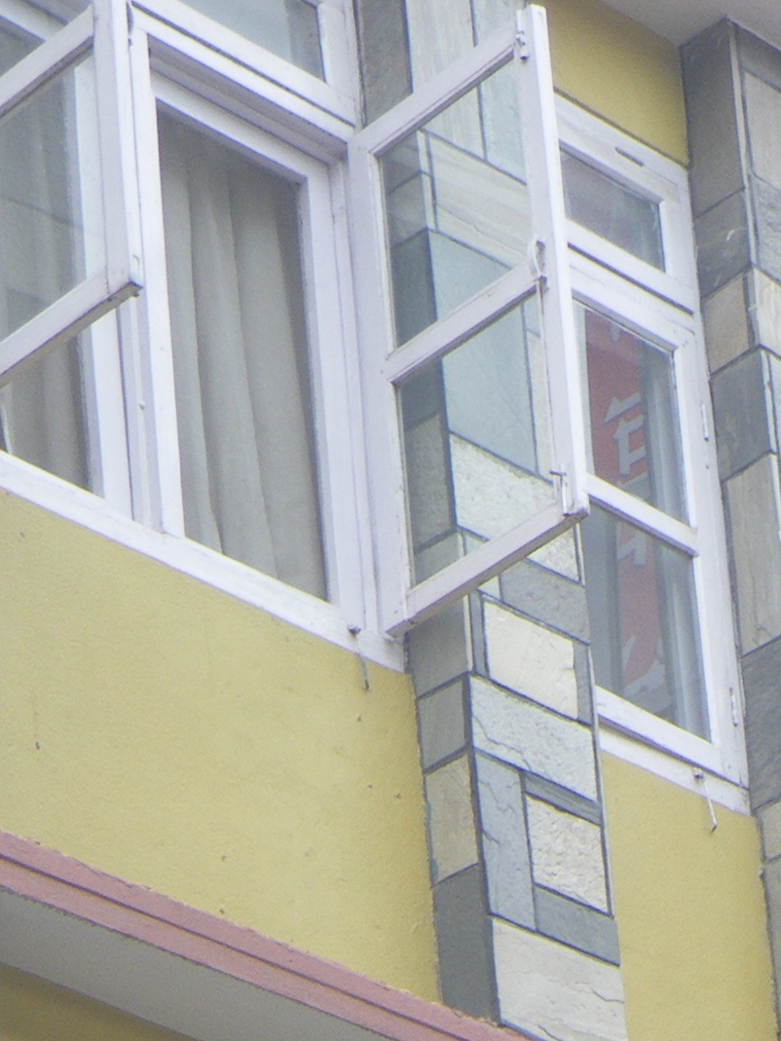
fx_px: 5233
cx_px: 676
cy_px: 1676
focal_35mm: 174
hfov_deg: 8.5
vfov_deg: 10.8
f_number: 4.4
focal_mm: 9.1
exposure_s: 1/100
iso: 50
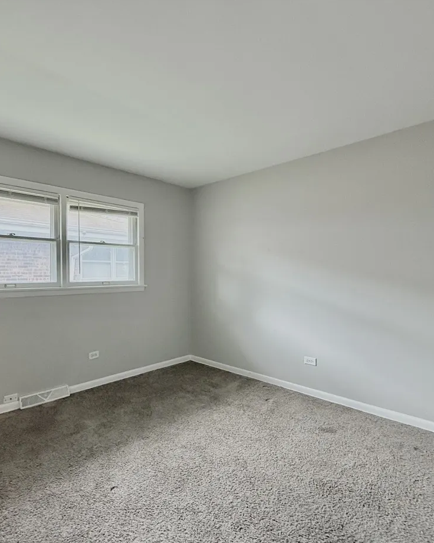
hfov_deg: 70.2
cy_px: 279
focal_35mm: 19
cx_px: 177
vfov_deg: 83.3
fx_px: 305
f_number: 2.2
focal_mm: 2.22
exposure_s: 1/60
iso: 500
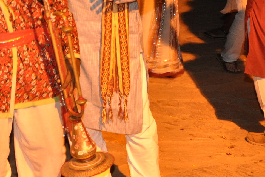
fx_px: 959
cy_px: 40
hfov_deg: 15.6
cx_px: 48
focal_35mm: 130
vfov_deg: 10.5
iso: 800
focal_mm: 35
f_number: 4.5
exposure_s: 1/10
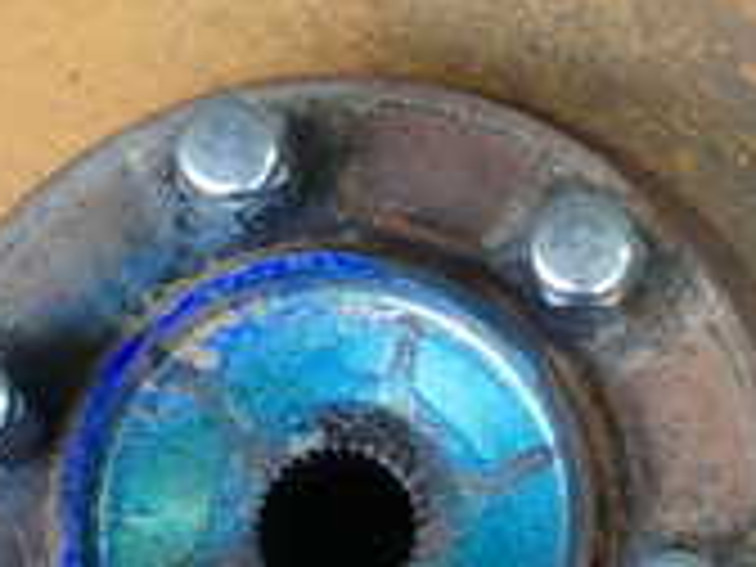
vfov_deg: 13.6
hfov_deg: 18.2
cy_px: 608
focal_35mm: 107
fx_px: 2337
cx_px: 608
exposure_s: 1/60
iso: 160
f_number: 2.3
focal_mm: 5.4
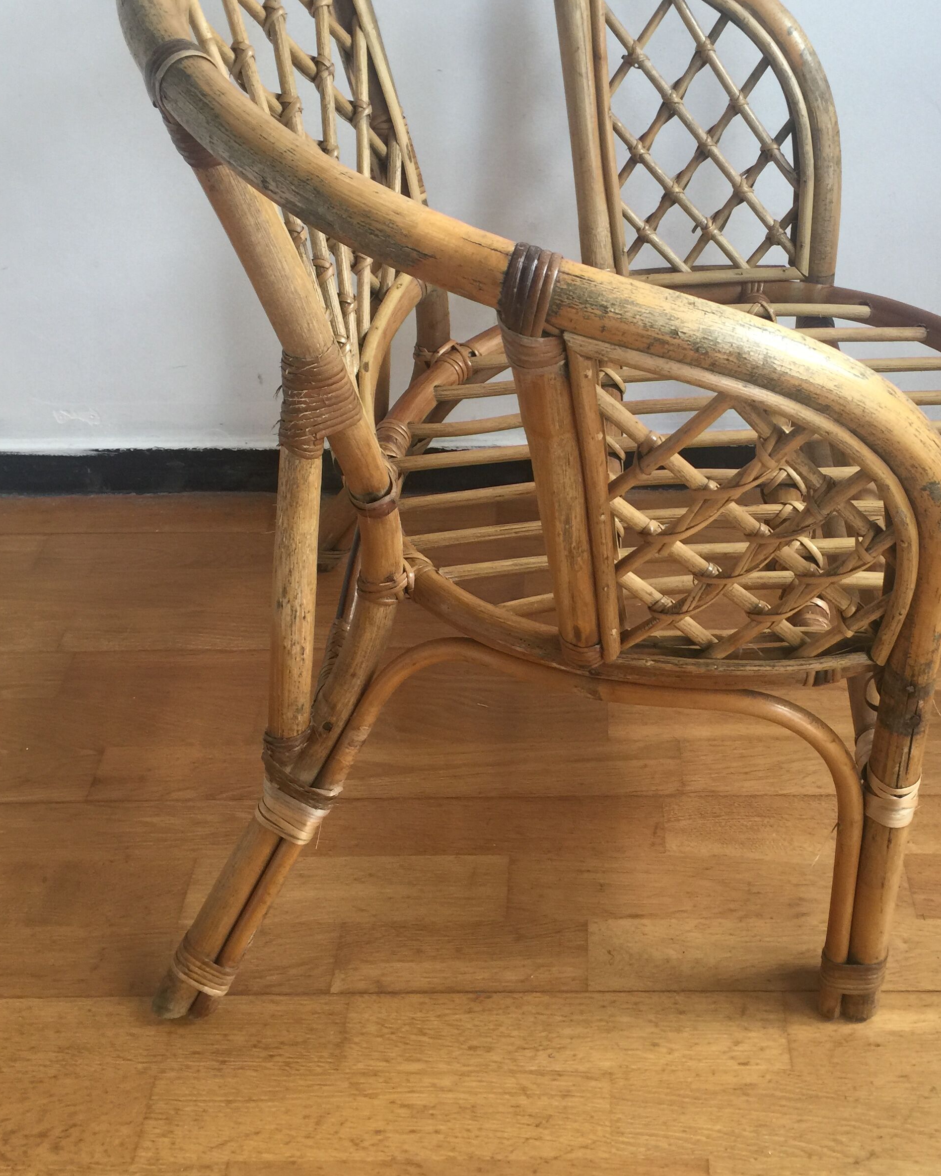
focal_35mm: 39
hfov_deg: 38.1
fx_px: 1358
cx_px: 571
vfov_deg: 46.7
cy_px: 516
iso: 40
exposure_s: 1/33
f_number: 2.2
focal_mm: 4.15
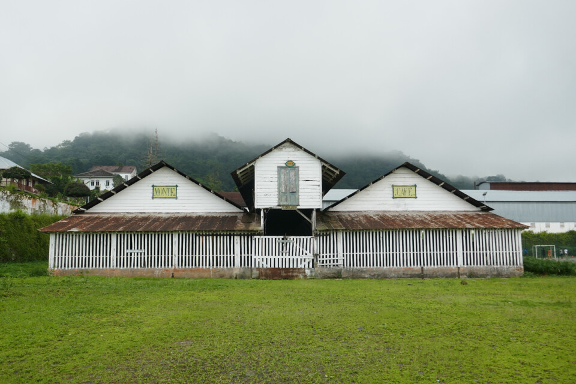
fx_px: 400
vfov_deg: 51.3
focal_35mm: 25
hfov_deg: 71.5
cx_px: 288
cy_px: 192
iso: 125
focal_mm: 9.1
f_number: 2.8
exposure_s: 1/320
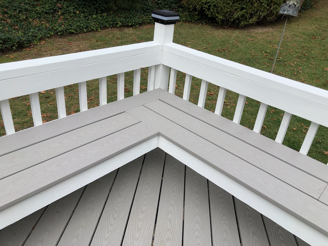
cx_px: 164
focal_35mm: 28
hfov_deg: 63.4
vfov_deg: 49.7
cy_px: 123
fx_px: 265
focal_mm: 3.99
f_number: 1.8
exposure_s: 1/695
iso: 20
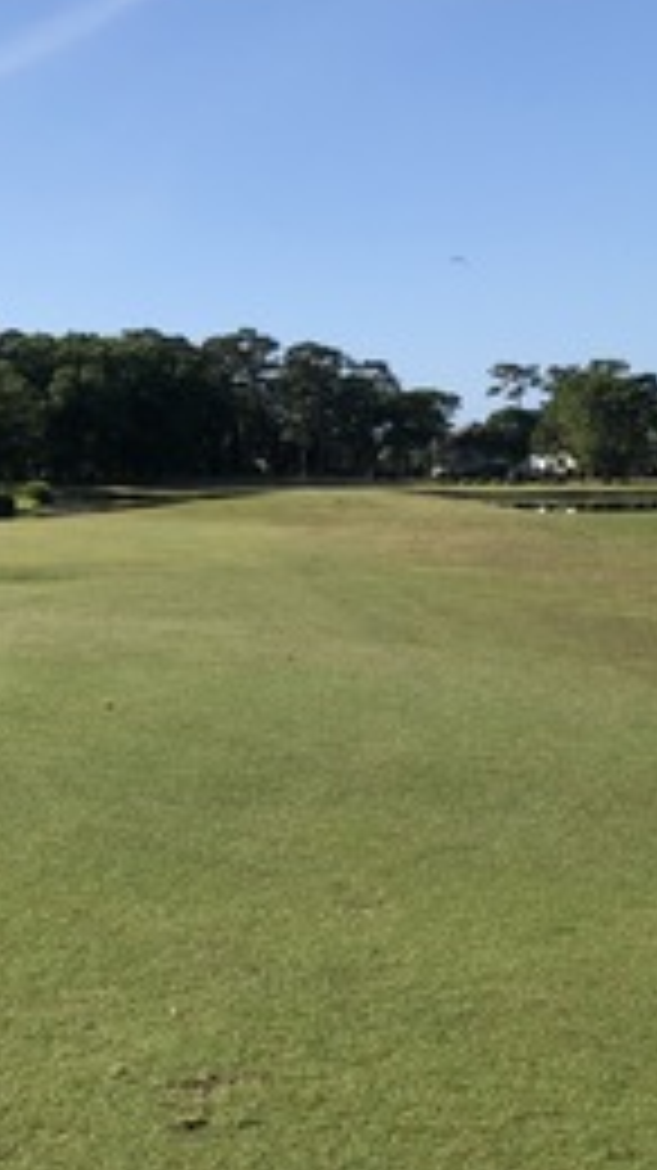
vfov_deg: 43.7
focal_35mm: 47
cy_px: 536
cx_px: -126
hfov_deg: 23.3
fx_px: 1458
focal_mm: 3.99
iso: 20
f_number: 1.8
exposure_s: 1/2433
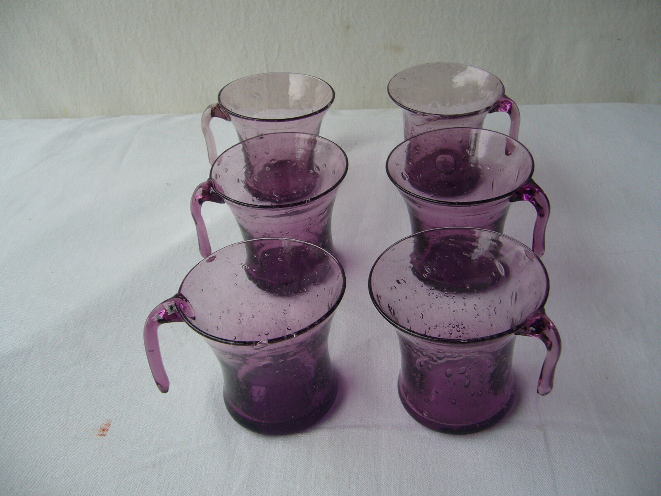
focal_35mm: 35
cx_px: 330
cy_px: 248
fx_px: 668
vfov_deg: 40.7
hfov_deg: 52.6
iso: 80
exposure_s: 1/125
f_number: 2.8
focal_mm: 5.8
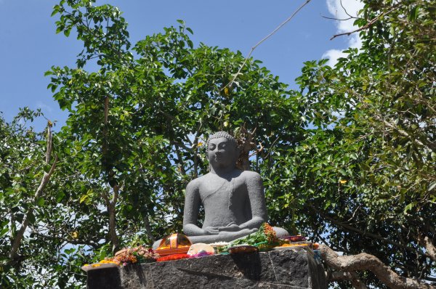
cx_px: 218
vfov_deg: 15.7
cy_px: 144
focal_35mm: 87
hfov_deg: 23.4
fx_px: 1052
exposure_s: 1/200
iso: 400
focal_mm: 58
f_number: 18
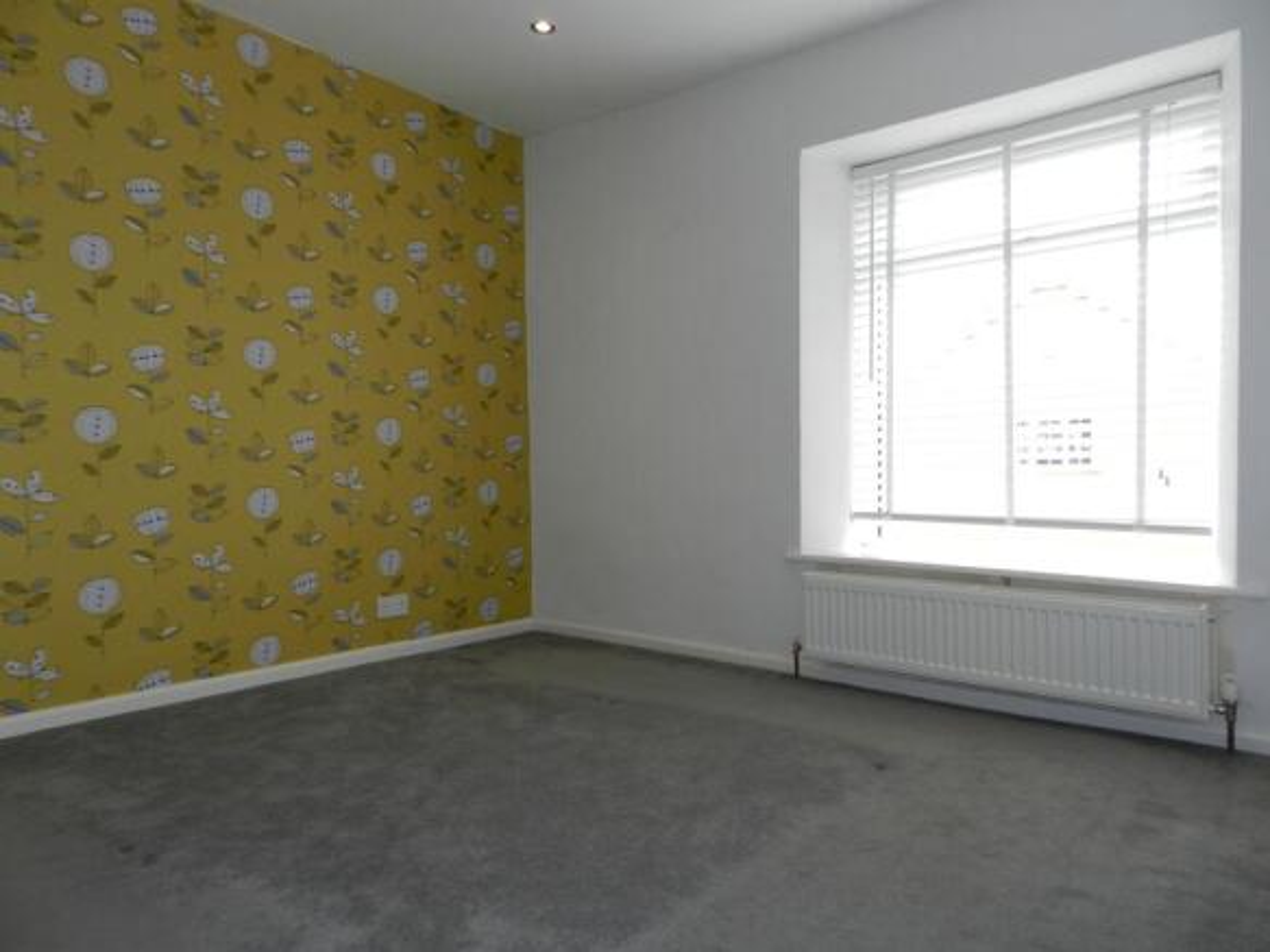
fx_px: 844
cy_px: 476
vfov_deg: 58.9
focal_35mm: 23
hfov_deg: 73.9
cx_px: 635
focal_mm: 4
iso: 160
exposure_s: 1/100
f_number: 3.4
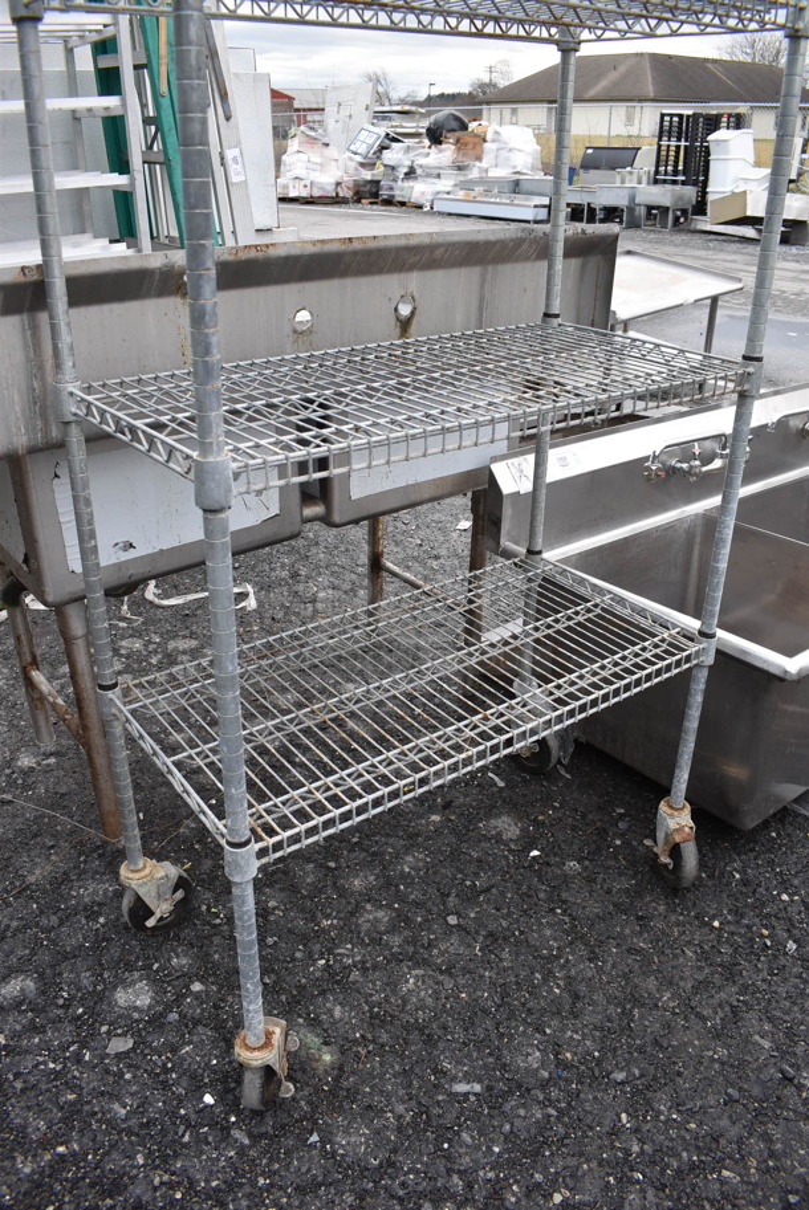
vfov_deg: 67.3
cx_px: 404
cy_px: 605
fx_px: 909
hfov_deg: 48.0
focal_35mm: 27
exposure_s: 1/160
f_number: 6.3
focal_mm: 18
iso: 200
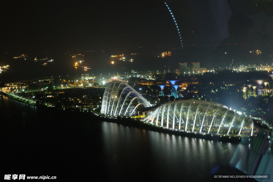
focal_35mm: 51
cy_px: 91
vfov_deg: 26.5
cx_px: 136
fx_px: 387
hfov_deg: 38.9
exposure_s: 1/4
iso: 3200
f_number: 5
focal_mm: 34
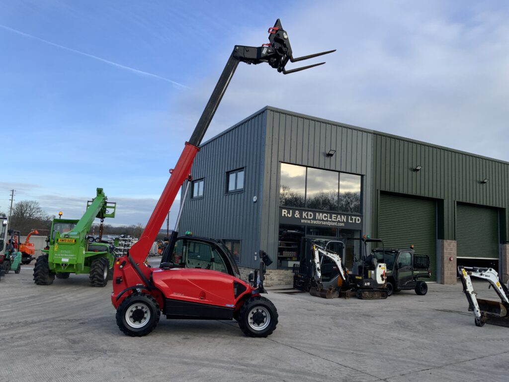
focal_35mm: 29
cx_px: 254
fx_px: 426
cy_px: 191
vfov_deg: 48.2
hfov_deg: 61.7
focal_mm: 3
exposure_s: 1/944
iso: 16
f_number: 1.8
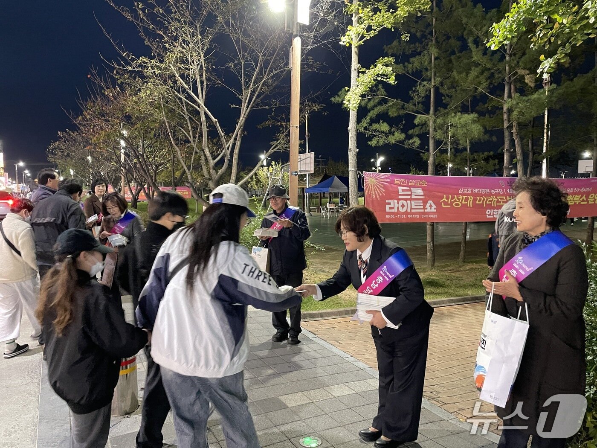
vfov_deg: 53.1
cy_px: 224
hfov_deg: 67.3
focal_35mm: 26
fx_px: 448
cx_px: 298
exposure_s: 1/30
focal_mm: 4.2
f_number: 1.6
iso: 640
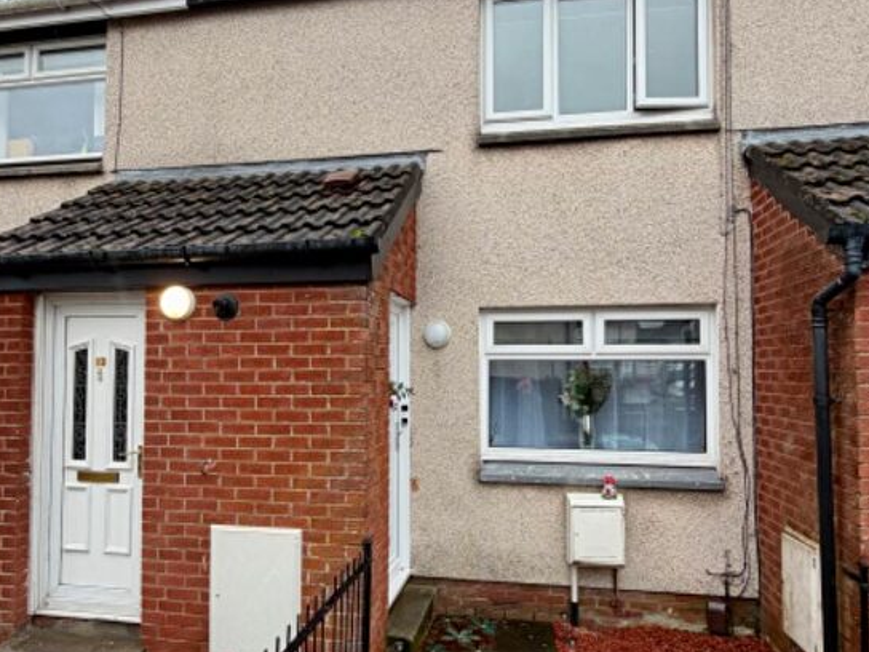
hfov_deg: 87.7
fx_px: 452
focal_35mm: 18
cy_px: 285
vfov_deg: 71.3
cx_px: 417
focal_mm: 2.22
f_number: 2.2
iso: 50
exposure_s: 1/121
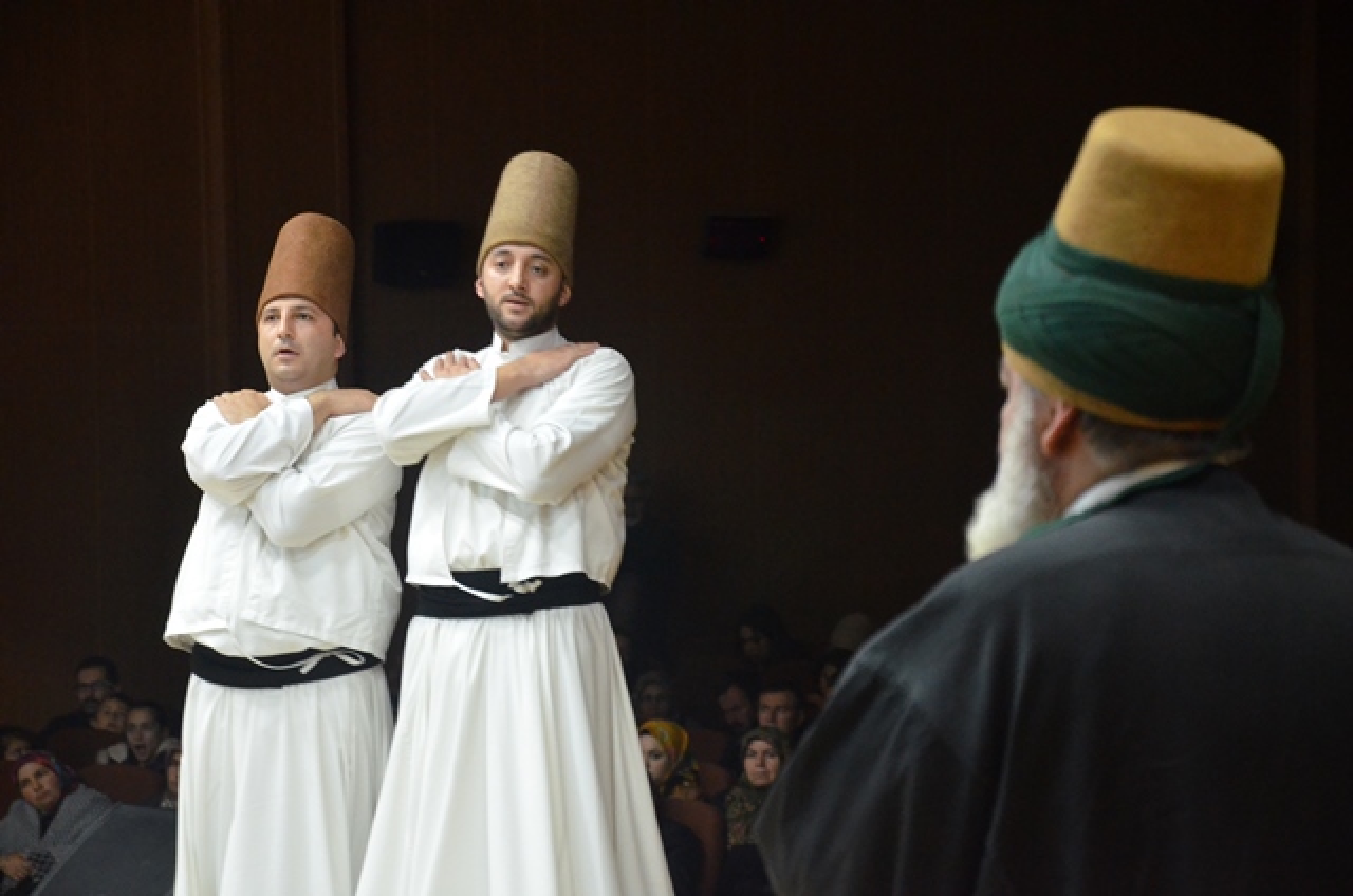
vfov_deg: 10.7
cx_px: 676
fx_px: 4782
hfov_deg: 16.1
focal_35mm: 128
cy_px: 448
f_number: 5.6
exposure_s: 1/8
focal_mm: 85
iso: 3200
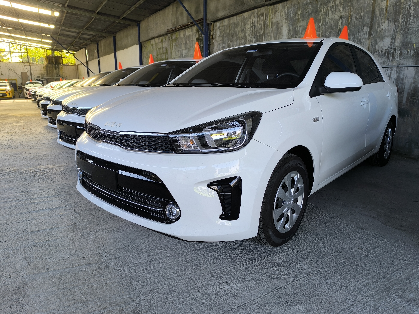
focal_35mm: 24
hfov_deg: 71.6
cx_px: 214
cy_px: 156
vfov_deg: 56.8
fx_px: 291
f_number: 1.65
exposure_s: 1/100
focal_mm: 6.14
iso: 50
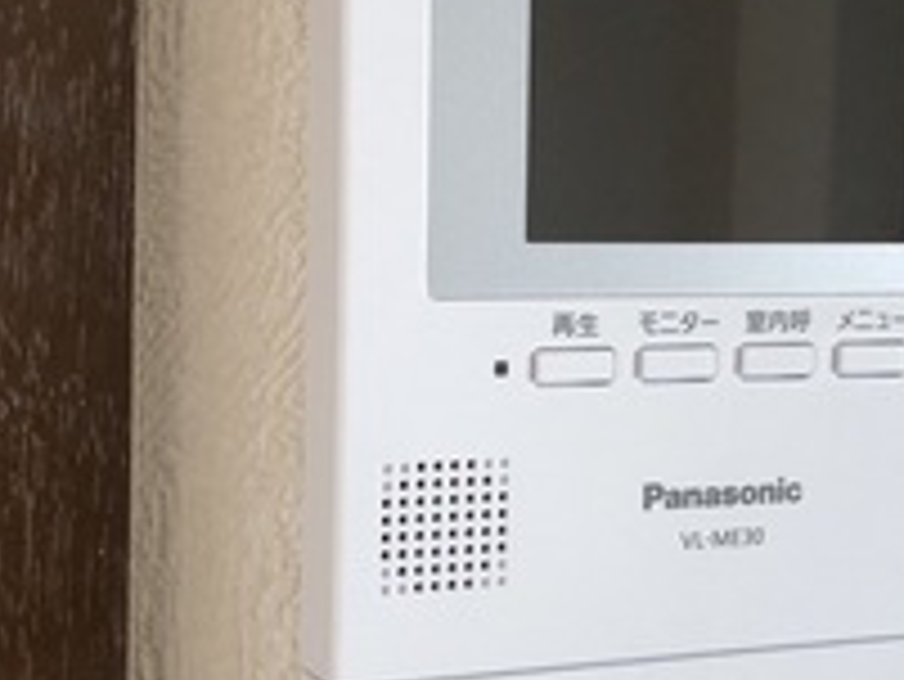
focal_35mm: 78
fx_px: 2038
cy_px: 306
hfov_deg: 24.7
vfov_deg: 18.9
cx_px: 706
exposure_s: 1/30
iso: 32
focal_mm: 3.99
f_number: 1.8
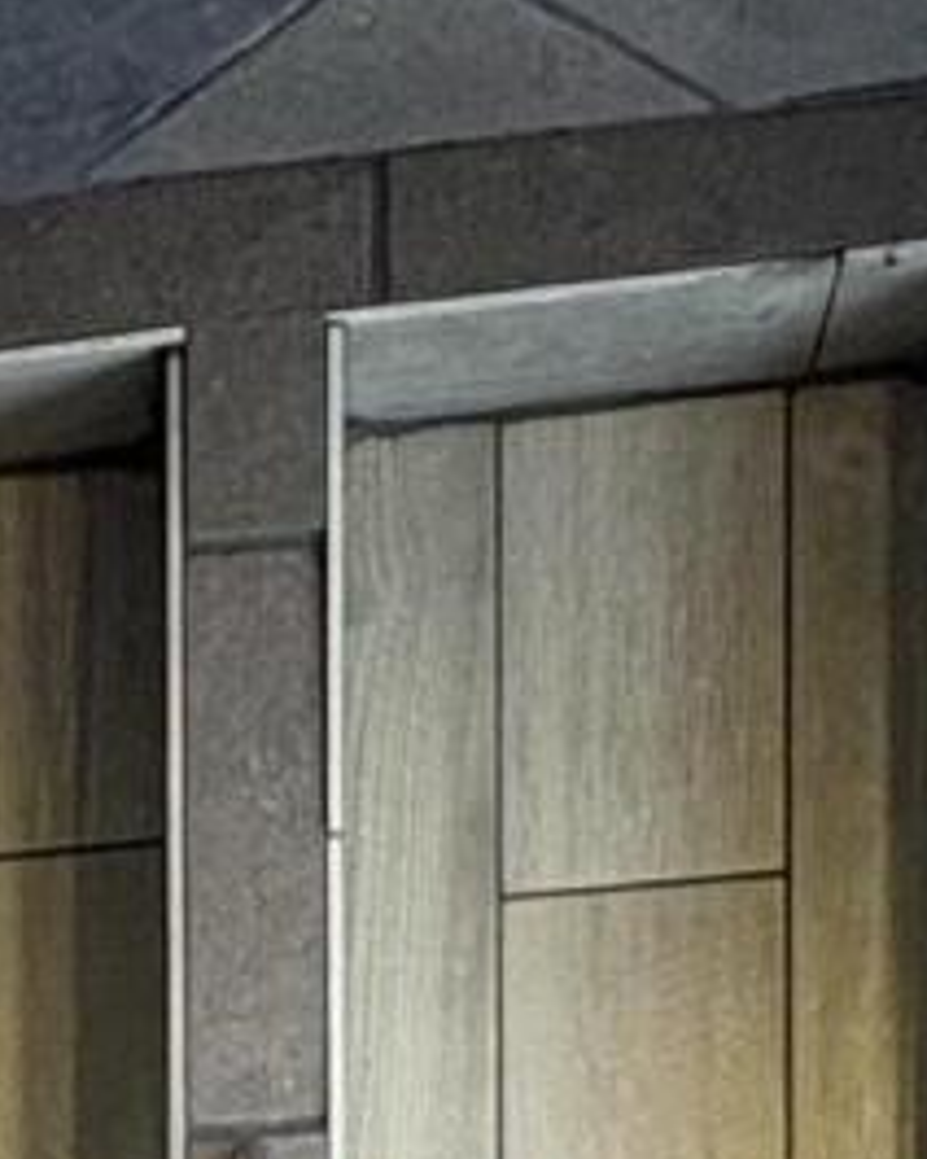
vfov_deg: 14.7
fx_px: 3532
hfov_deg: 14.1
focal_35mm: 103
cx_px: -442
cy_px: 2445
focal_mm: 2.22
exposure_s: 1/60
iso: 250
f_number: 2.2
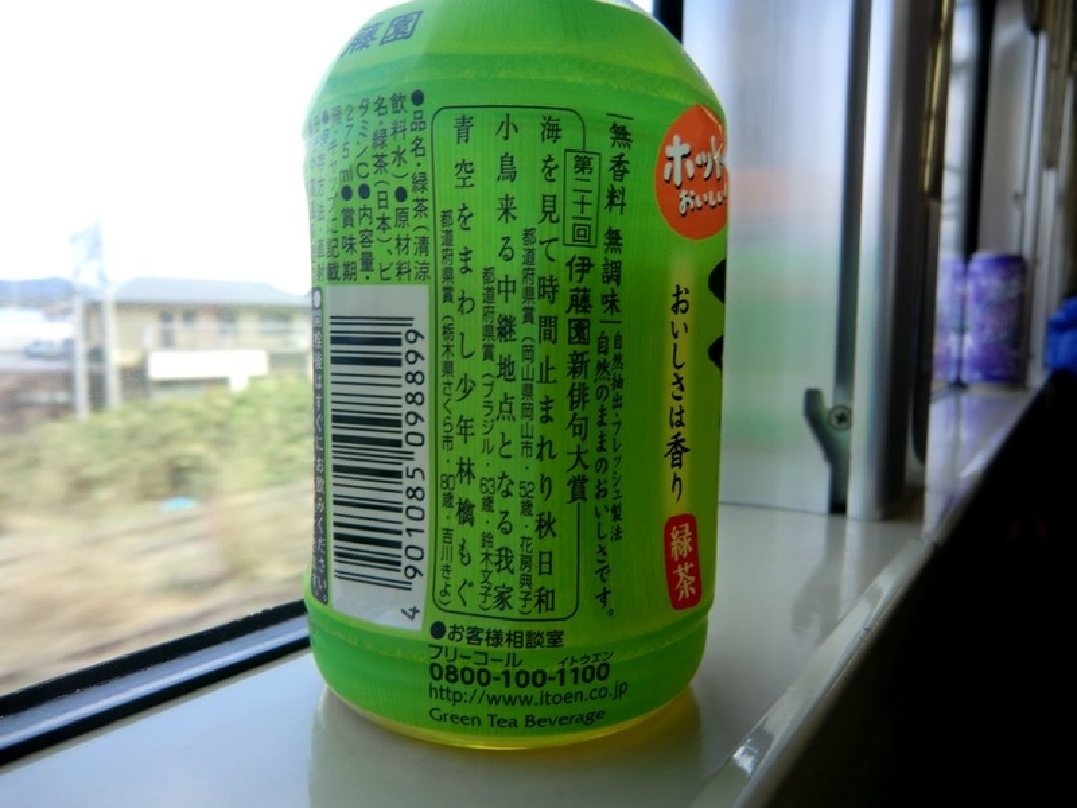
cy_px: 404
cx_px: 538
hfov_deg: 71.6
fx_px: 747
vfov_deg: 56.8
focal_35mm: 24
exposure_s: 1/80
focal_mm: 4.3
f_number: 3.2
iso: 64
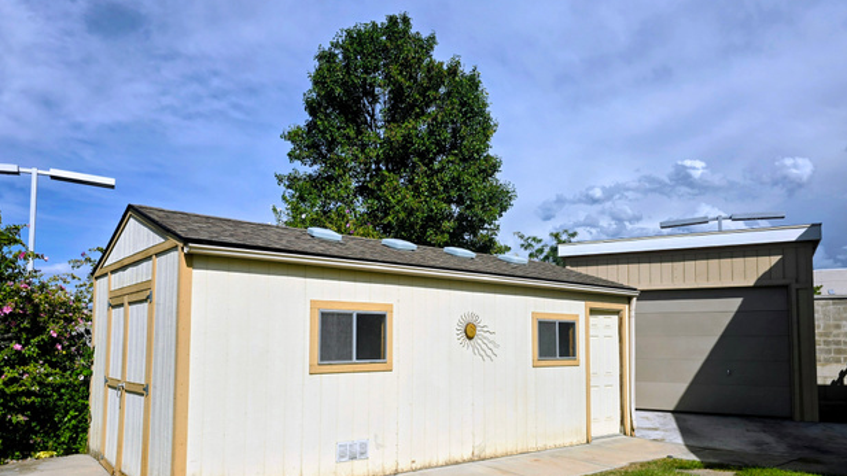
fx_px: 584
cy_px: 309
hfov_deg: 71.9
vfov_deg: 43.9
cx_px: 417
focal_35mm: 26
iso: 12
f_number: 1.7
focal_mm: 6.3
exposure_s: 1/2005
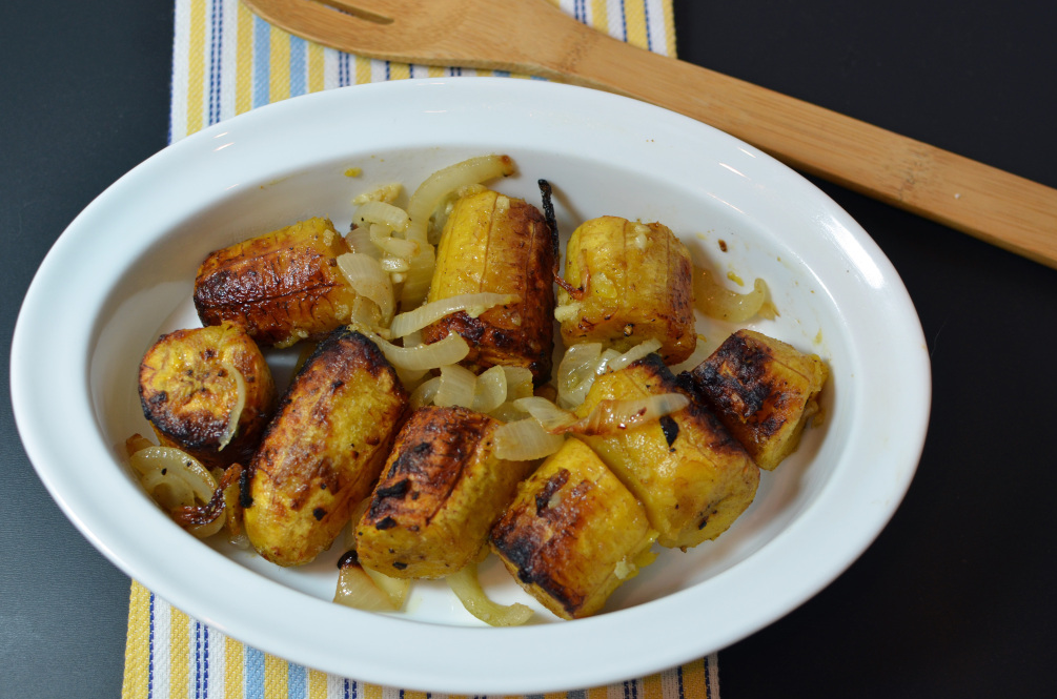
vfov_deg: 25.2
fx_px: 1567
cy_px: 355
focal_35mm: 54
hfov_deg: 37.3
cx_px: 530
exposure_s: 1/80
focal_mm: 35
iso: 400
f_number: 4.5
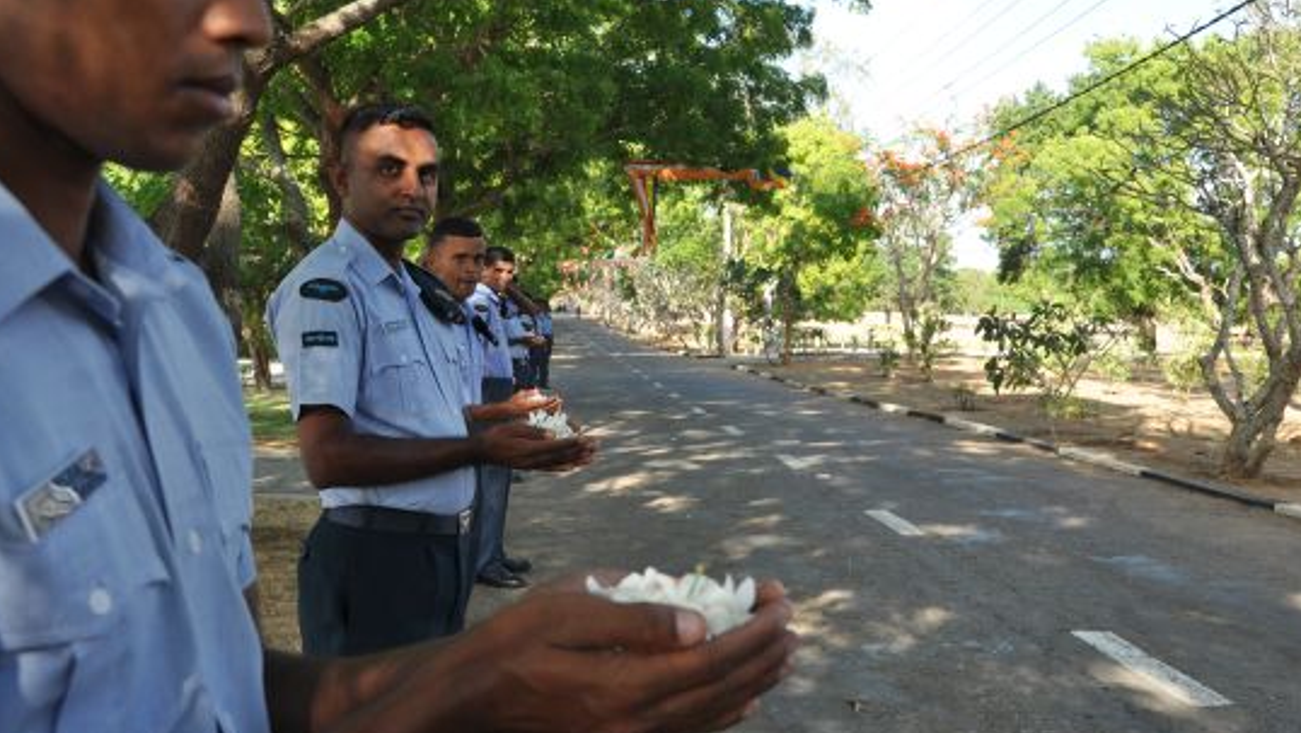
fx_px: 1449
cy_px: 380
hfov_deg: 48.3
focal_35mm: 42
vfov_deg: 28.4
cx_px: 696
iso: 250
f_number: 7.1
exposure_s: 1/200
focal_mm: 24
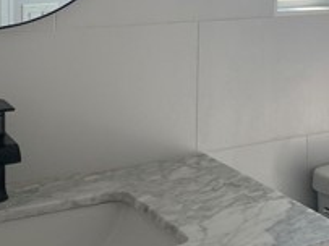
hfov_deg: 22.6
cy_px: -26
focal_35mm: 82
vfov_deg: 17.4
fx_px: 779
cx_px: 355
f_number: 1.8
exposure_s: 1/160
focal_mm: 4.25
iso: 25
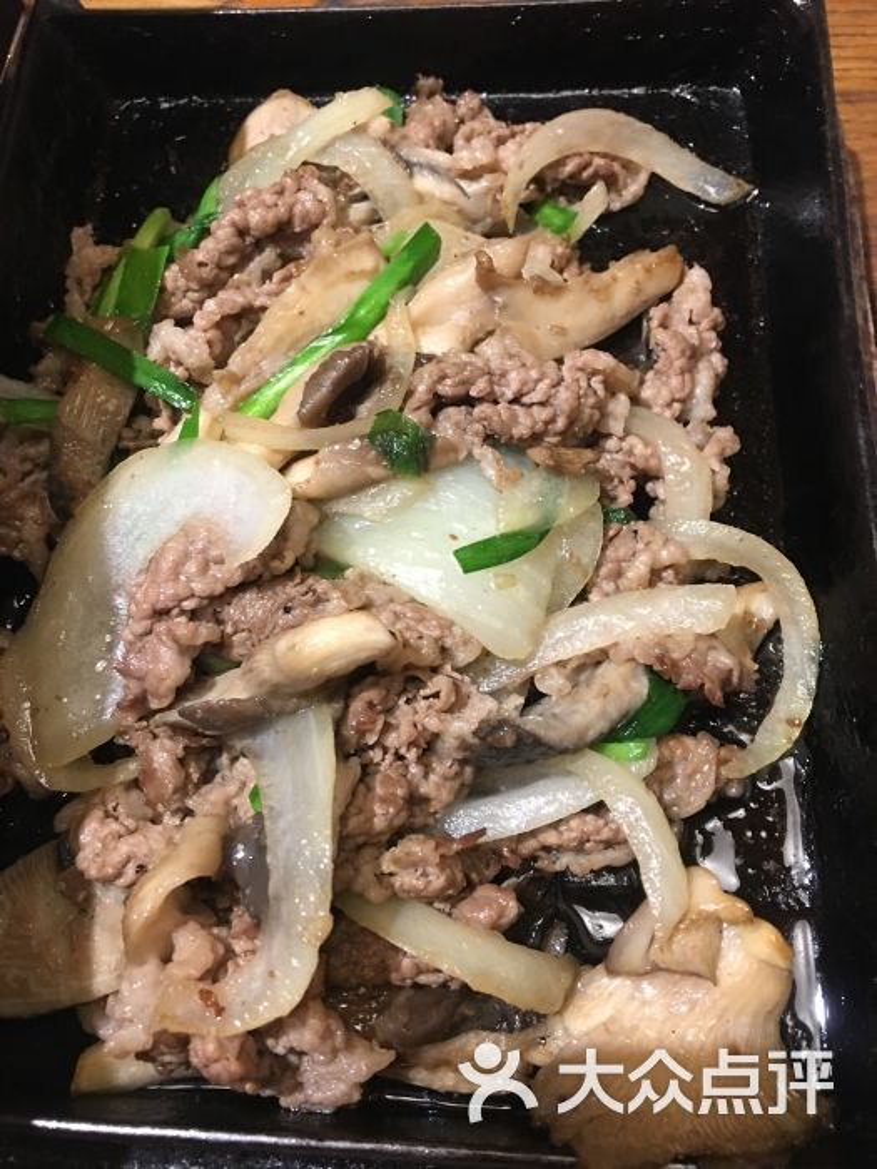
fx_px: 980
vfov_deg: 61.7
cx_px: 438
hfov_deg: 48.2
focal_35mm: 29
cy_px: 584
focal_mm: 4.15
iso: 80
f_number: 2.2
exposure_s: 1/10
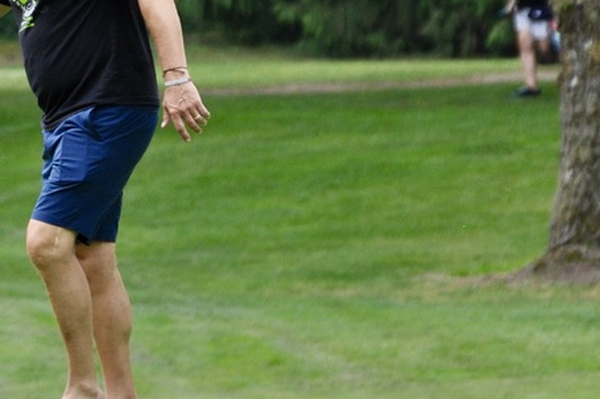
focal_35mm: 609
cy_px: 41
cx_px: -24
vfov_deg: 2.3
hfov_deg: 3.4
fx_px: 10136
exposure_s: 1/1000
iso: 400
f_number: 5
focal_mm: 170
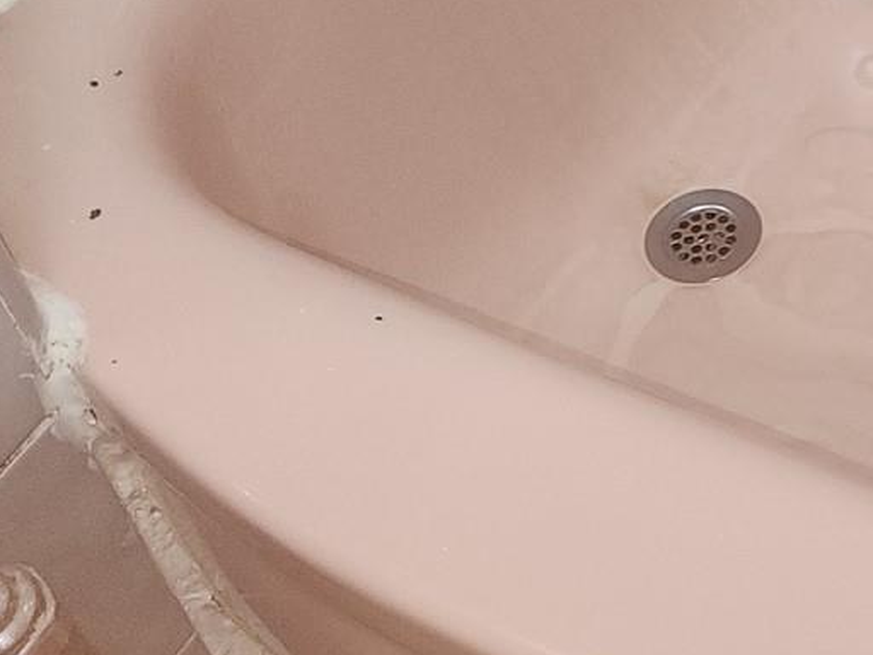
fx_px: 2320
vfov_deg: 15.8
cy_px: 15
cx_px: 1269
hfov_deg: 19.0
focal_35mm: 92
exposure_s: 1/60
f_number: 1.8
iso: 80
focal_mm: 5.4
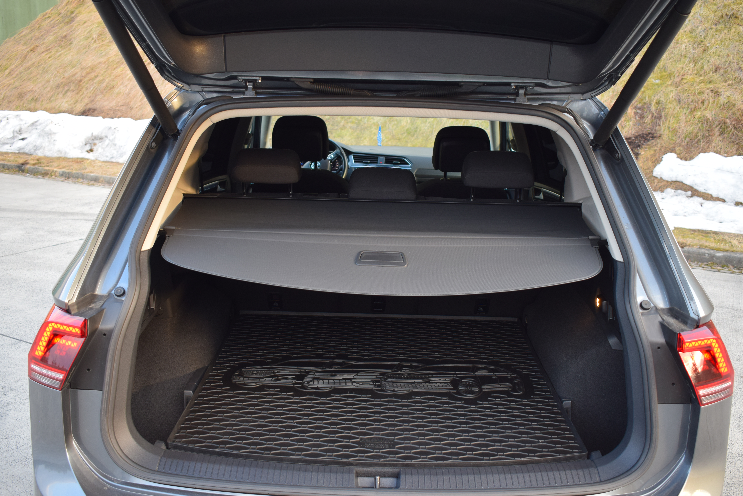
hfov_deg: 53.1
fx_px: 743
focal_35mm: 36
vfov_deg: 36.9
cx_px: 372
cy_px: 248
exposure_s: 1/60
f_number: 4
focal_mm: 24
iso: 400
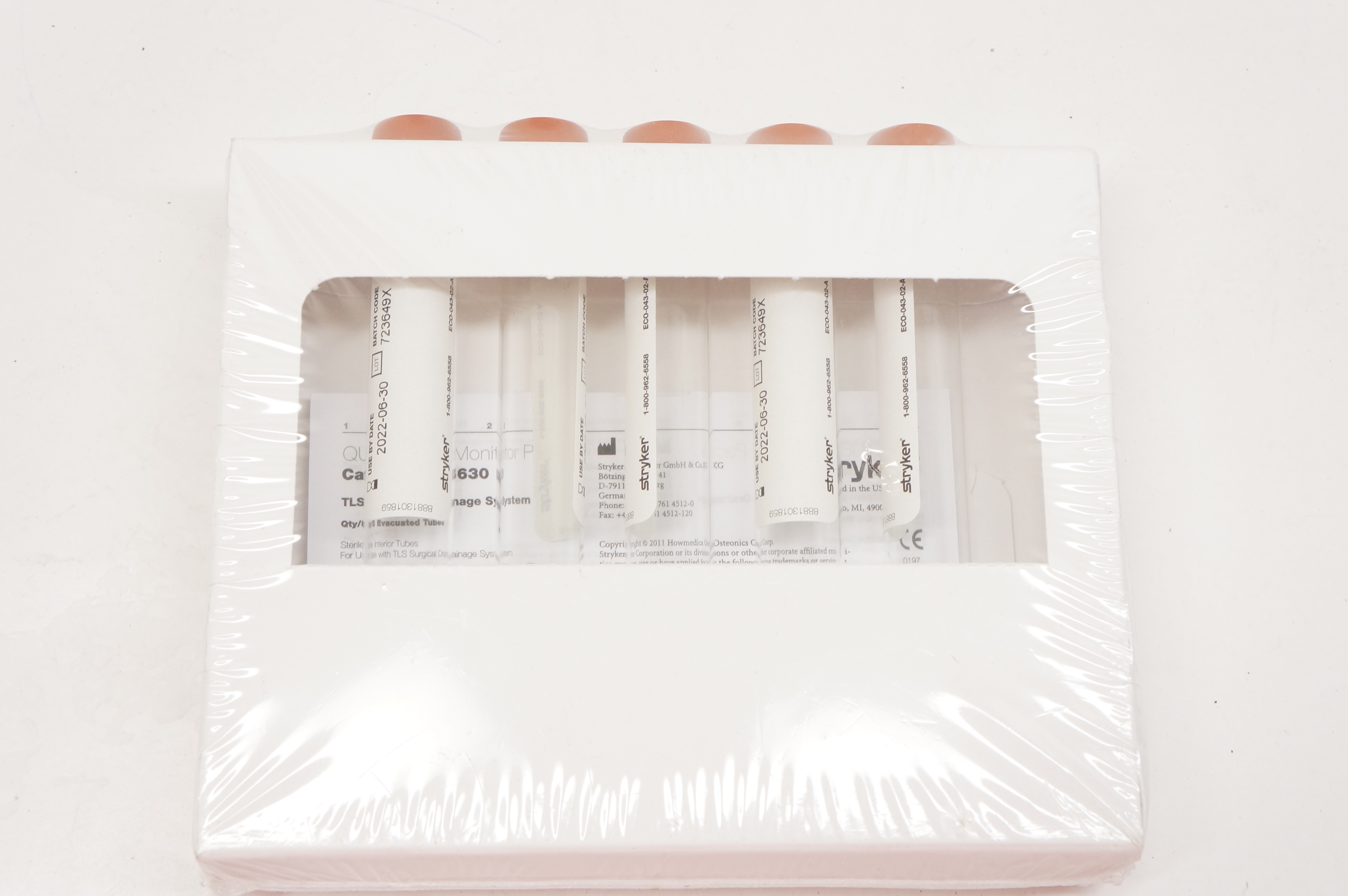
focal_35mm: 53
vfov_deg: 25.4
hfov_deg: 37.6
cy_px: 493
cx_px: 697
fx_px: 1982
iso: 800
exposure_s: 1/100
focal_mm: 32
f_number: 7.1
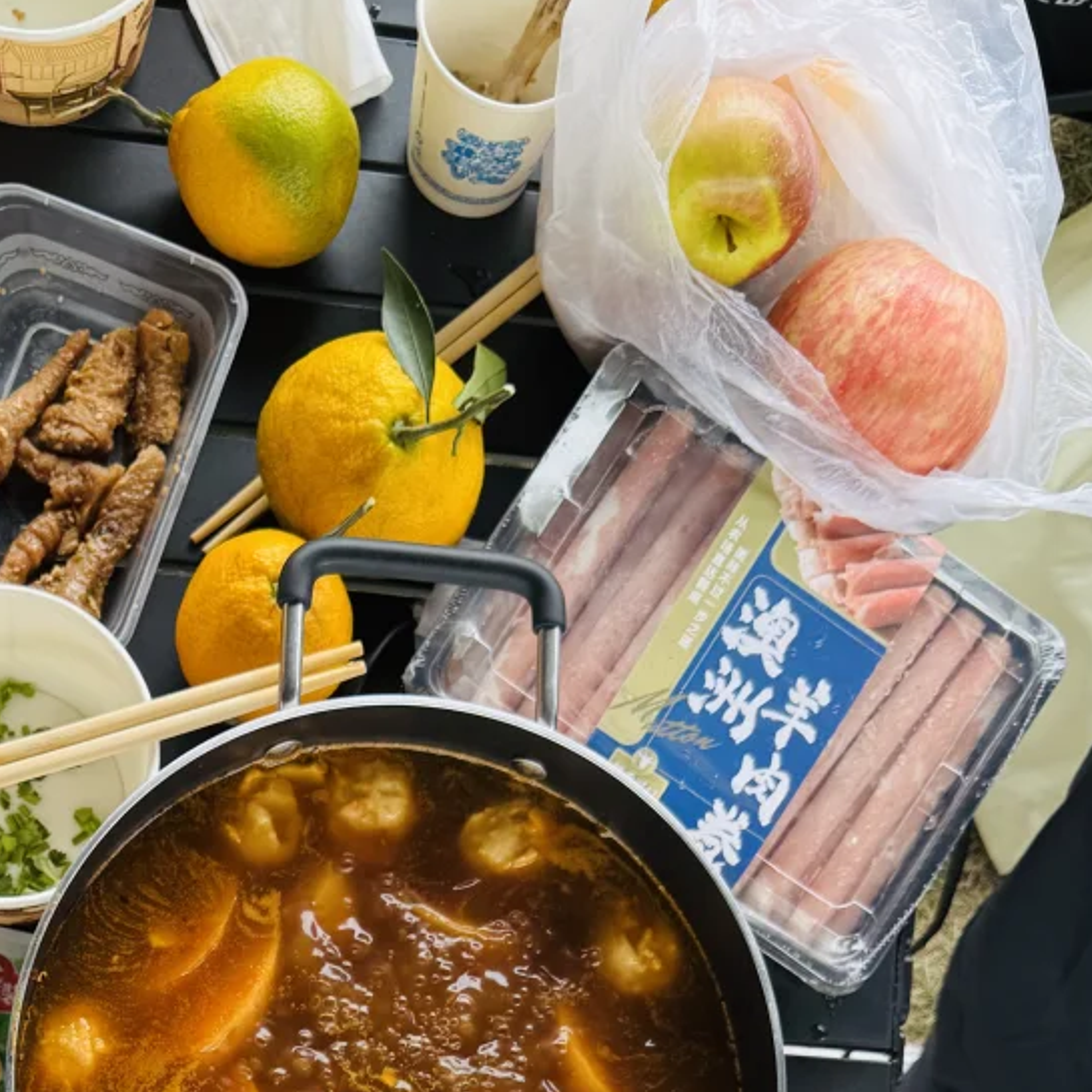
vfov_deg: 26.6
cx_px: 293
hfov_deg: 30.1
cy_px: 1358
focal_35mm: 56
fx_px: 1999
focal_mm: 6.76
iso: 80
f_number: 1.78
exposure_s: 1/211
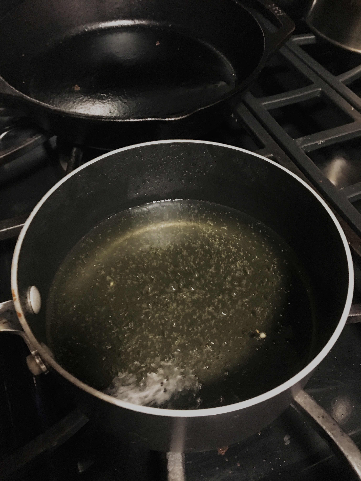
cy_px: 240
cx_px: 180
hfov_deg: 48.2
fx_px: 403
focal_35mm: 29
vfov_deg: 61.7
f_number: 2.2
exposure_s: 1/15
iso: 500
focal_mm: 4.15
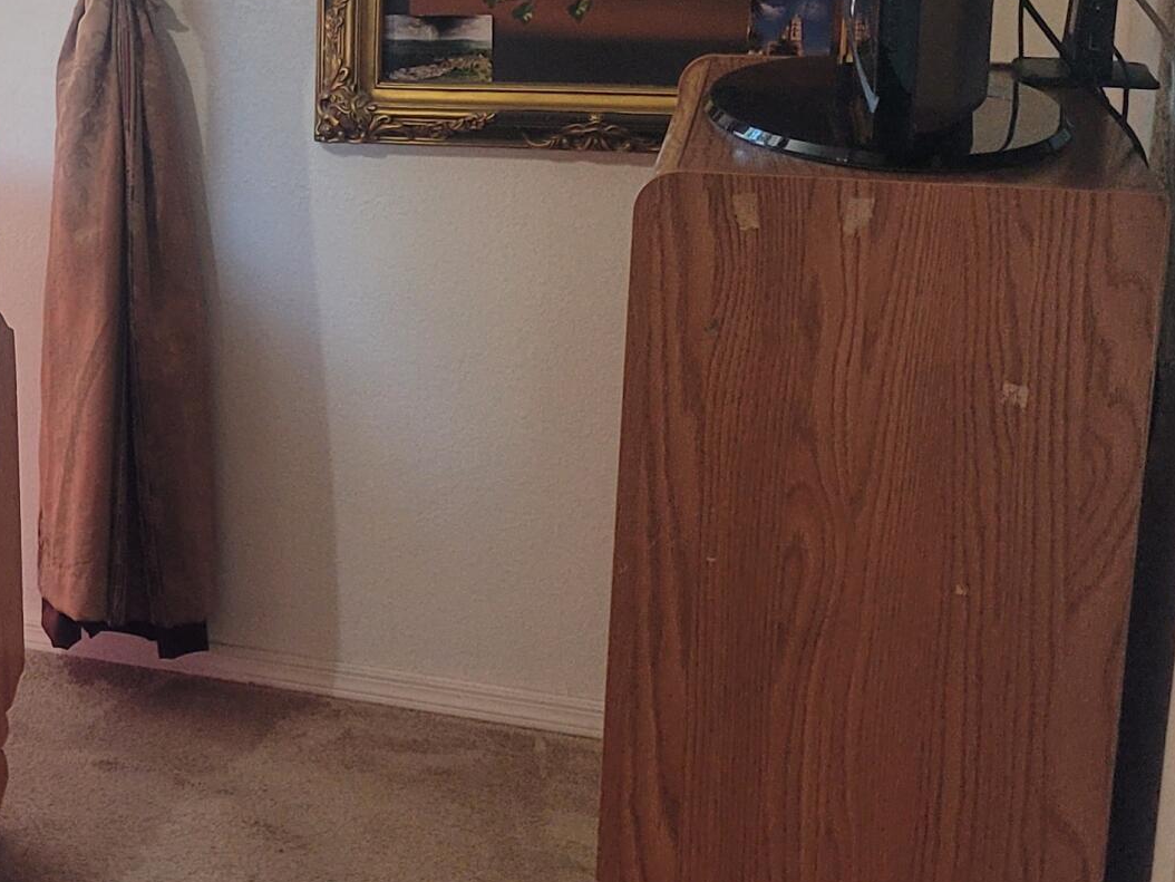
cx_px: -427
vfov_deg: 19.8
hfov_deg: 22.9
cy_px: 225
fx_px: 2512
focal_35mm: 74
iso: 250
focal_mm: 5.4
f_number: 1.8
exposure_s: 1/120
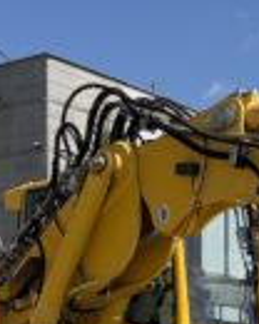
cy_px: 359
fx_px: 1035
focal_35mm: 108
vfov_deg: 17.2
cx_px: 259
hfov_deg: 14.1
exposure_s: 1/5319
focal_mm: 6.76
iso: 80
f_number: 1.78
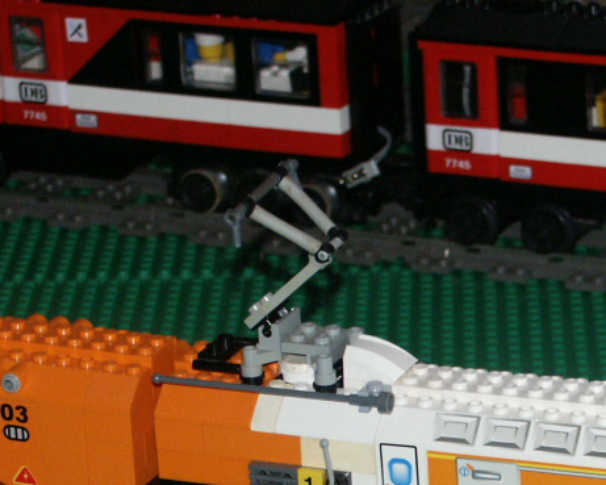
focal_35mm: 195
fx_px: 3498
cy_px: 482
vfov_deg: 7.9
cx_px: 527
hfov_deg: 9.9
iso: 200
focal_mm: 17.9
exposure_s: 1/60
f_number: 3.5
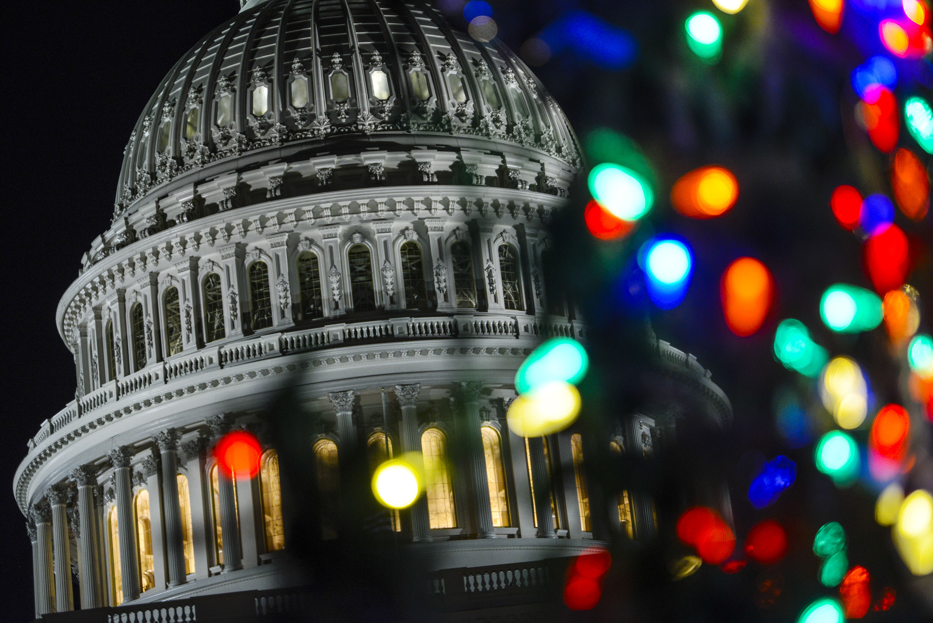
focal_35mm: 135
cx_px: 466
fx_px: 3500
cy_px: 312
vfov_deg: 10.2
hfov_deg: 15.2
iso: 1000
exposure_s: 1/60
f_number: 2.8
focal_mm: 135
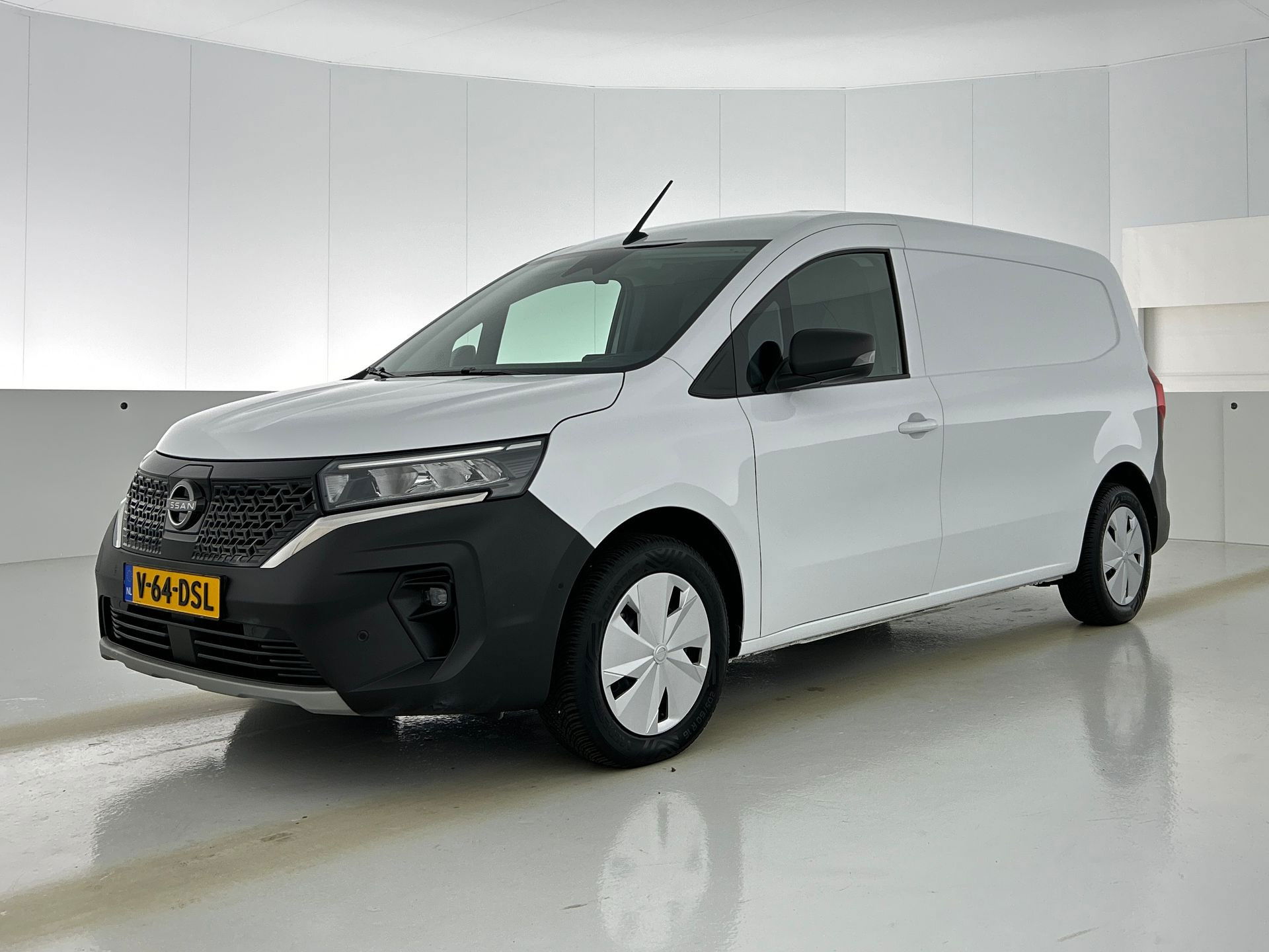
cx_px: 634
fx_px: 953
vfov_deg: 53.1
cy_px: 476
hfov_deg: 67.3
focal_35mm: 26
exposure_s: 1/120
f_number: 1.5
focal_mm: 5.7
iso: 125
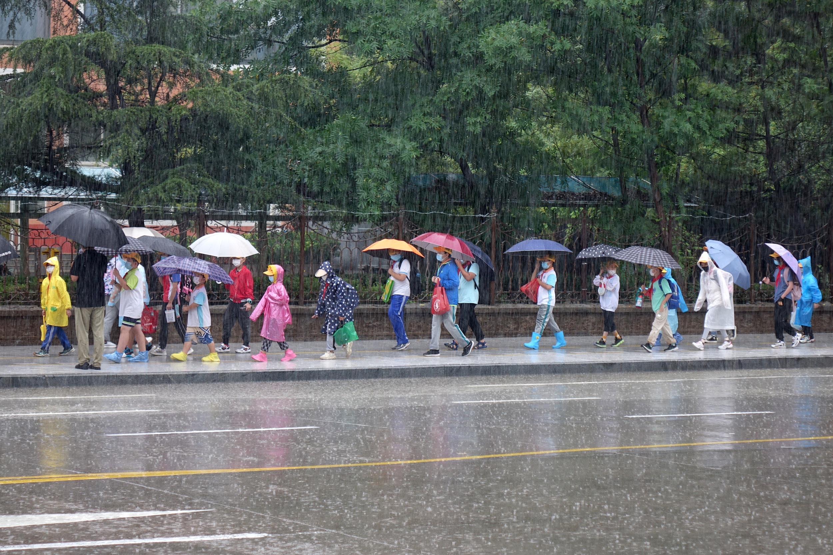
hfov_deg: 17.5
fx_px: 2706
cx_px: 416
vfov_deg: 11.7
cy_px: 278
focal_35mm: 117
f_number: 2.8
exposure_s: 1/125
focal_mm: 42.73
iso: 200
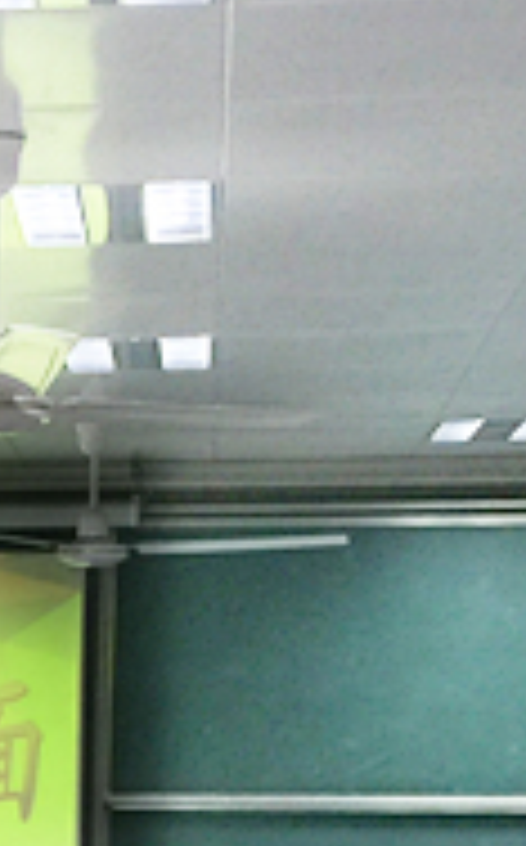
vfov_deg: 15.0
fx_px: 3014
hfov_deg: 9.7
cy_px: 1184
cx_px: -288
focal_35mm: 131
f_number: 2.2
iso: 40
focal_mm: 4.15
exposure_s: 1/17
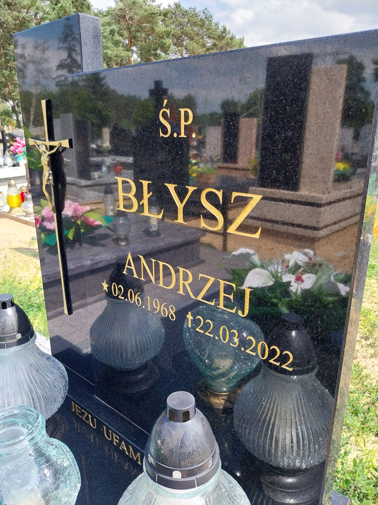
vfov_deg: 67.3
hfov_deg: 53.1
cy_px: 252
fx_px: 379
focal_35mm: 26
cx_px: 189
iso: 25
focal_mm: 4
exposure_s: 1/221
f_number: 1.8
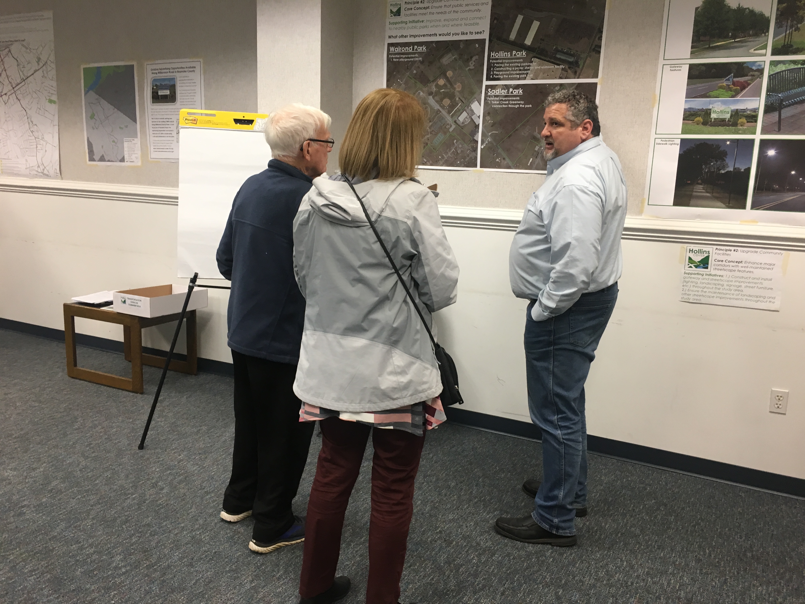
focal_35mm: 29
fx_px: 674
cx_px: 402
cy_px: 302
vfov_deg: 48.2
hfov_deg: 61.7
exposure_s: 1/30
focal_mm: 4.15
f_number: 2.2
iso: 80
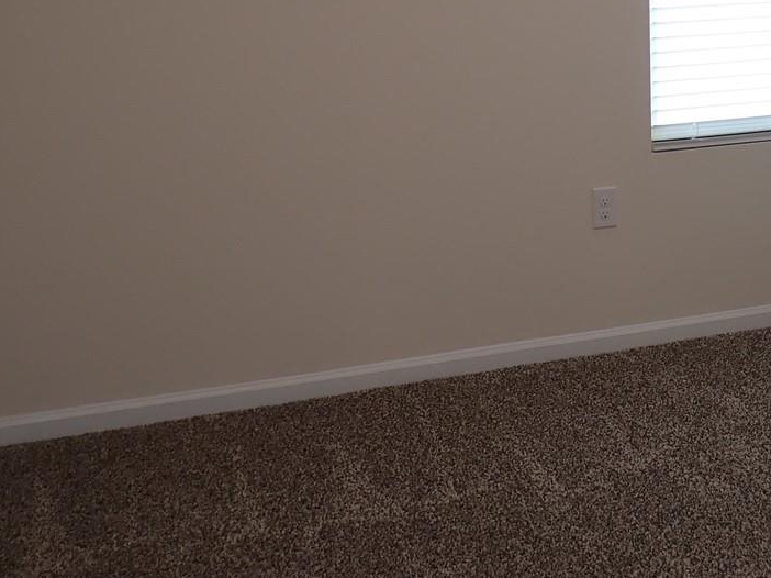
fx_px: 1269
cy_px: -51
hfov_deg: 33.1
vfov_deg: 24.1
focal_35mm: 57
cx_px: 578
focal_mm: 4.5
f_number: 2
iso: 100
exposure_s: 1/60
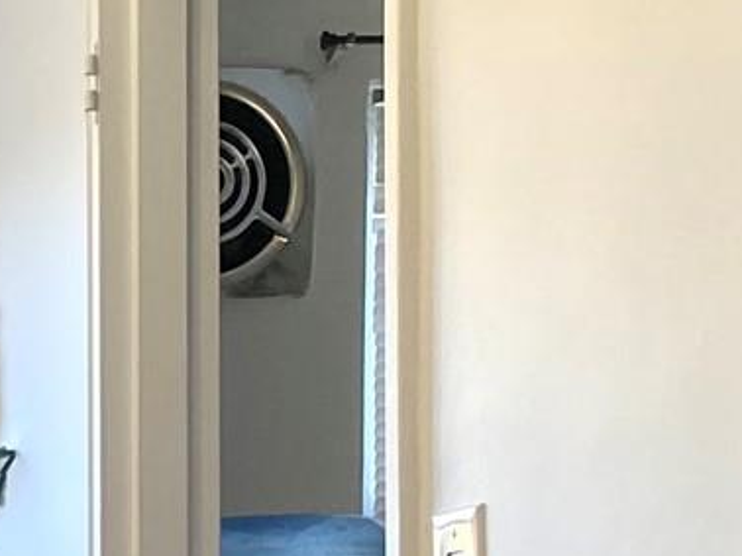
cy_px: 896
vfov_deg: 10.1
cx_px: -877
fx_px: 3020
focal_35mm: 141
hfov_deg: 12.0
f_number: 1.8
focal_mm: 4.25
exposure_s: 1/120
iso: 125
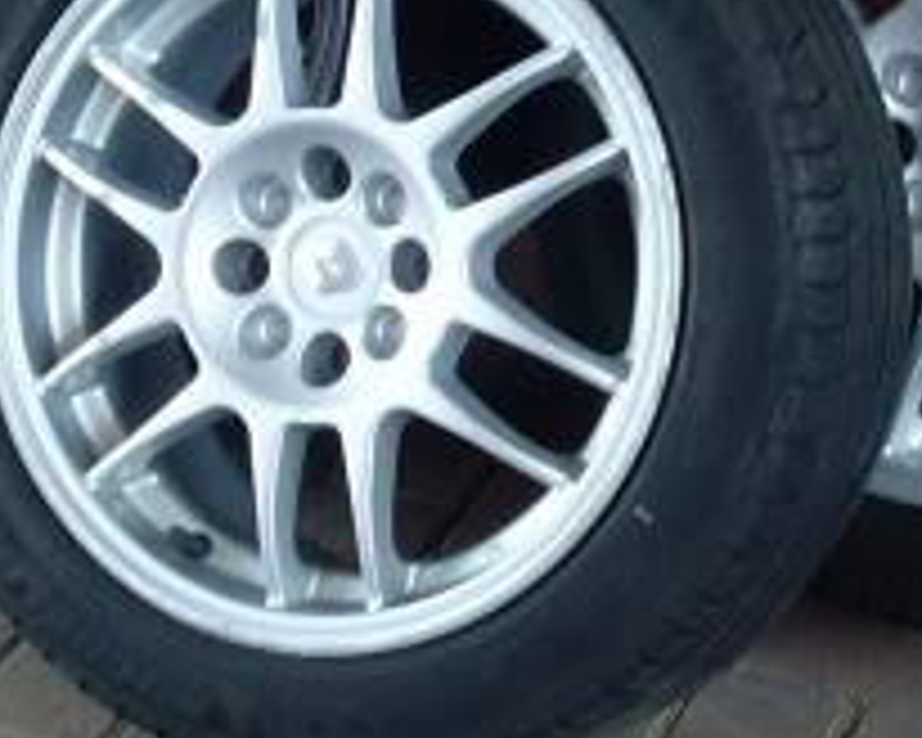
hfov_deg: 13.2
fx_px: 3957
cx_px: 769
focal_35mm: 145
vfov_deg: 10.6
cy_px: 162
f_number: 3
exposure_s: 1/60
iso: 100
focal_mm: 6.3
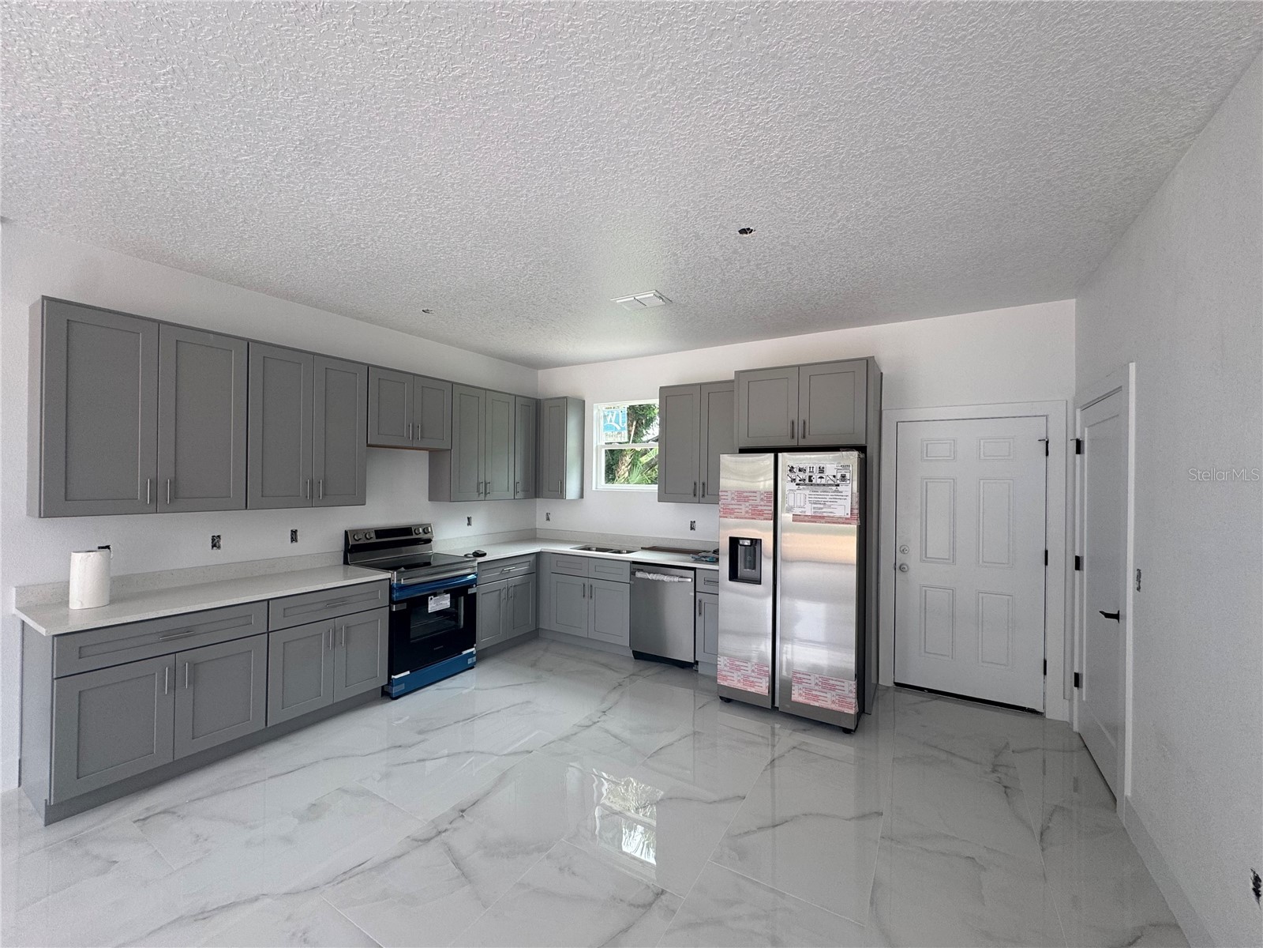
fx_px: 511
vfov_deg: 85.7
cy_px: 474
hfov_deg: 102.1
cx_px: 632
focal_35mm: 14
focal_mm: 2.22
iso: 100
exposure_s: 1/99
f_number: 2.2
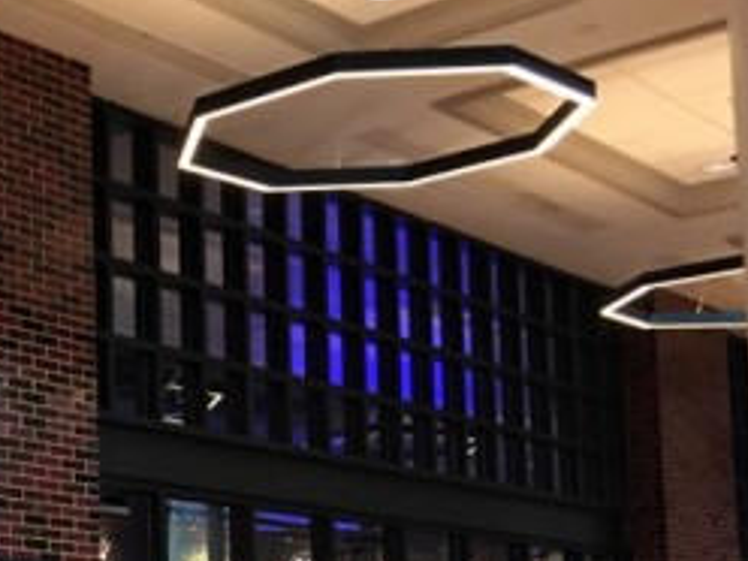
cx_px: -148
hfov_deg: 22.1
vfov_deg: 17.6
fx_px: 1772
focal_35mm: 82
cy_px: 550
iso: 80
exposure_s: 1/10
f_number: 2.2
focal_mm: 4.15
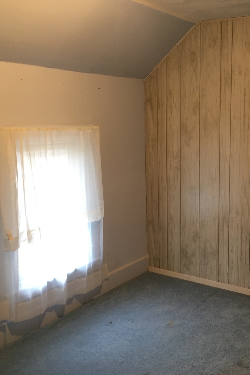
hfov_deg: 32.2
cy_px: 191
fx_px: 427
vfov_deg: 47.4
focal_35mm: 41
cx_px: 177
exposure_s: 1/30
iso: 100
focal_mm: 4.15
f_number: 2.2
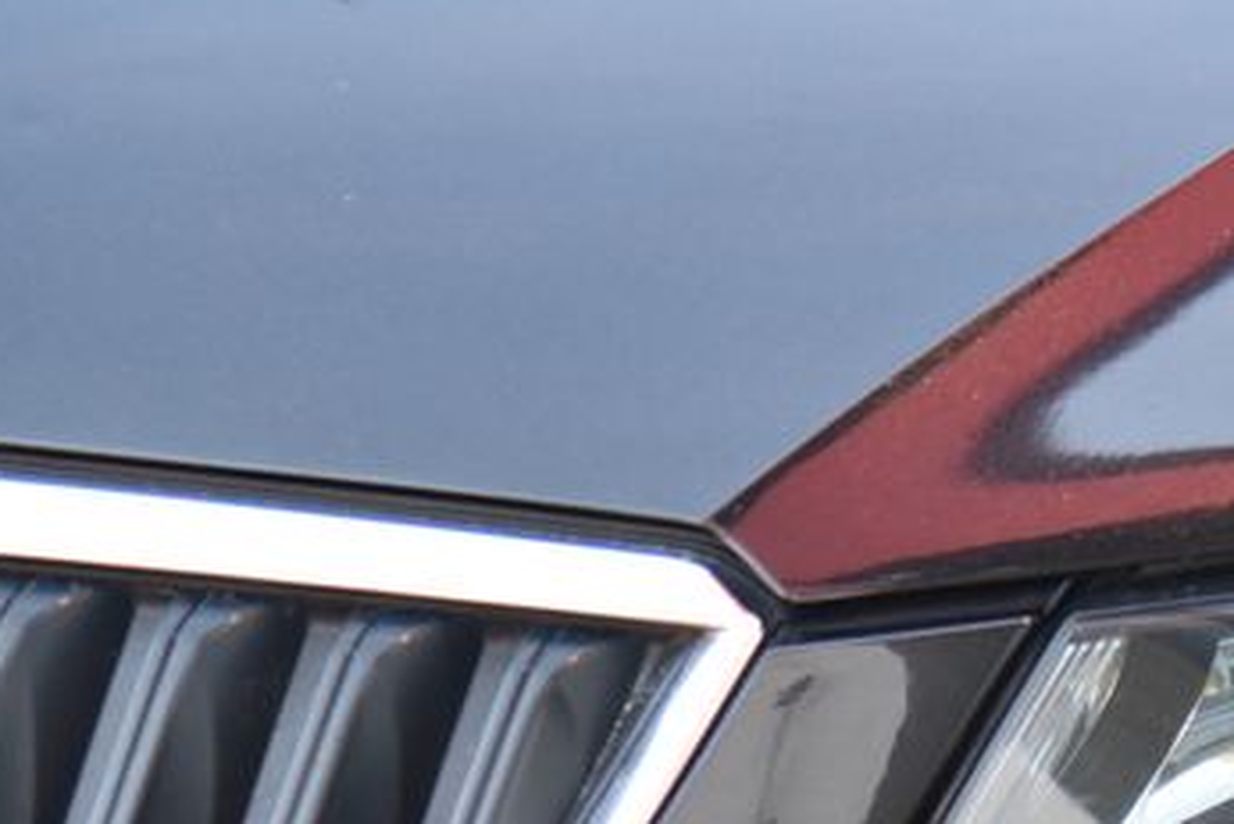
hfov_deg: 5.8
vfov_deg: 3.9
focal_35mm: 355
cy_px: 792
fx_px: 12173
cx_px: 1405
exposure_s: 1/40
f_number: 4
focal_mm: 120
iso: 500
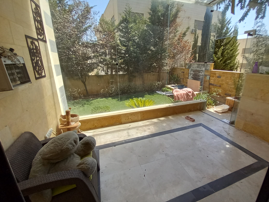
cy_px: 100
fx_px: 117
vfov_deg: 81.7
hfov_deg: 98.1
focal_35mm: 15
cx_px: 142
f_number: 2.2
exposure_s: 1/473
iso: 40
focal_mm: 1.13
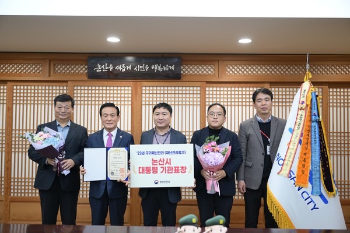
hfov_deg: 58.7
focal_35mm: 32
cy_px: 116
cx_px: 175
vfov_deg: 41.1
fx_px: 311
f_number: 2.8
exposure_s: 1/200
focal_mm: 32
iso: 1000
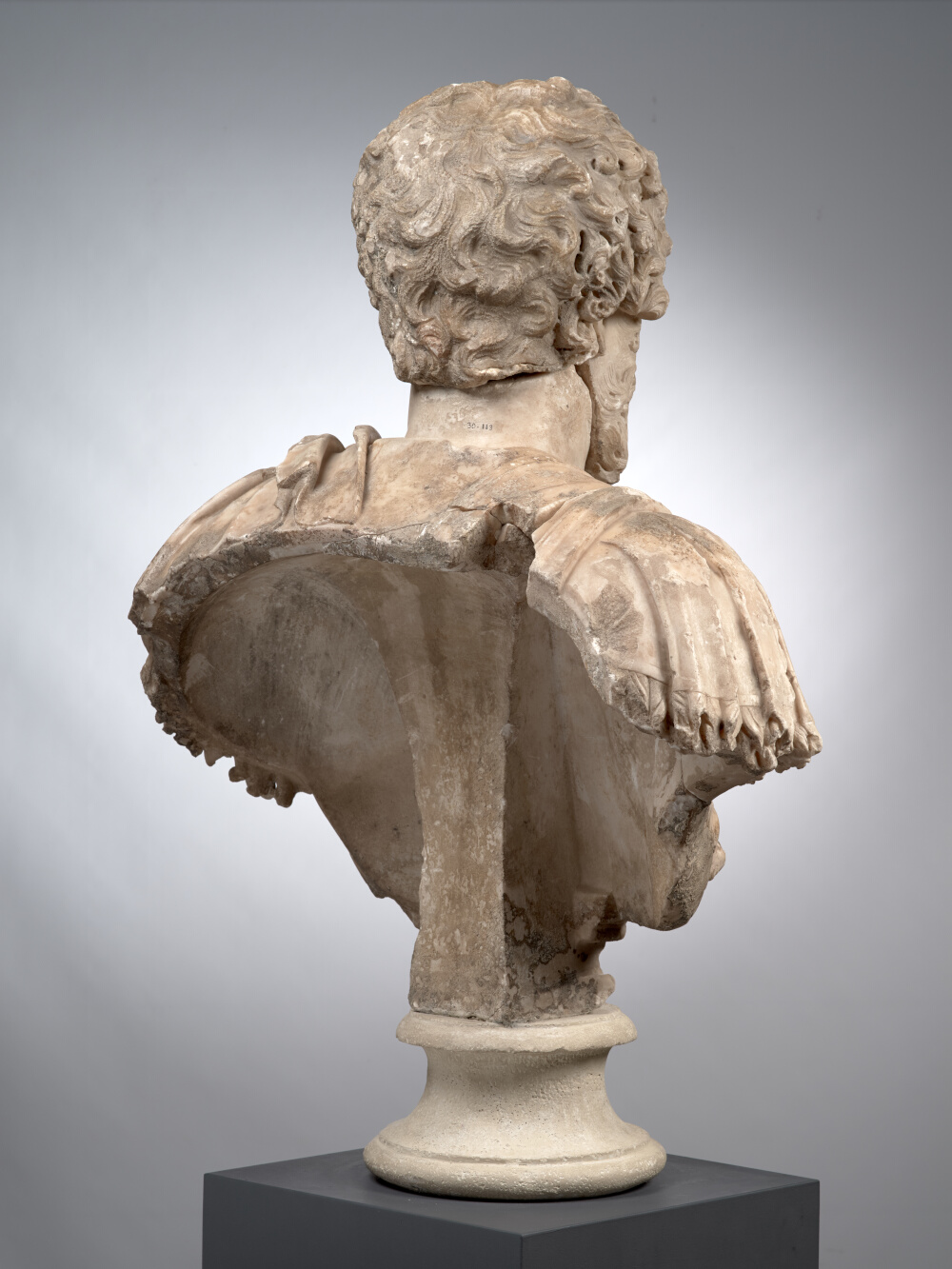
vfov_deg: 30.7
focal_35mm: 63
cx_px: 476
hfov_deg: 23.3
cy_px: 634
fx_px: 2310
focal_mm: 80
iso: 200
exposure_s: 1/60
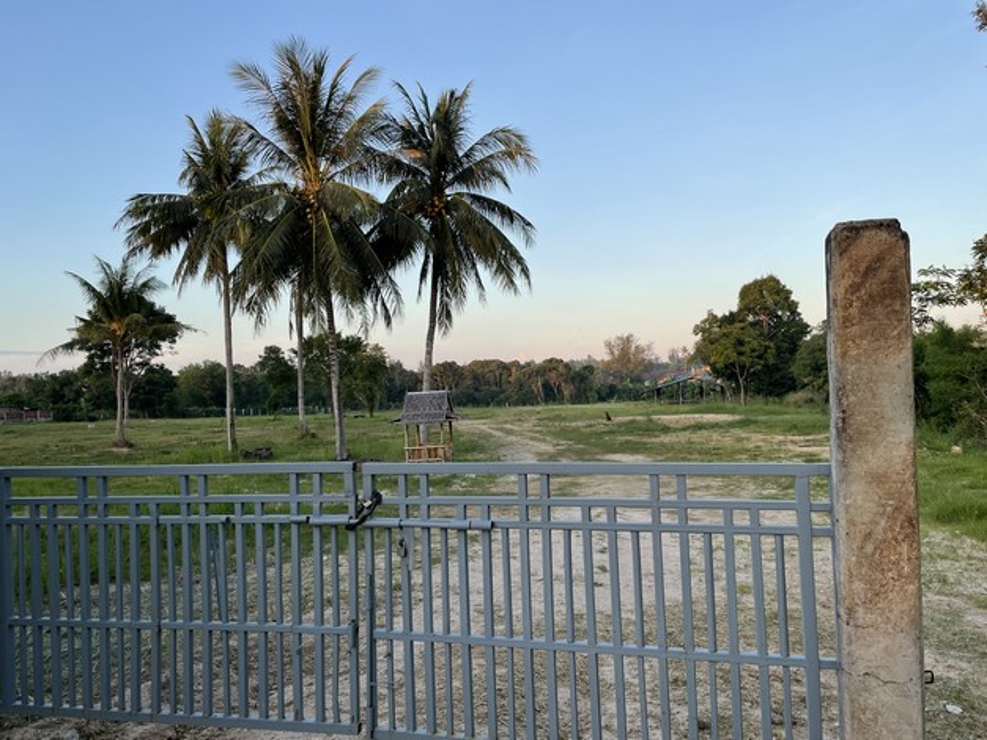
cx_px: 494
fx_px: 741
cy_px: 370
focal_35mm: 26
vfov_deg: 53.0
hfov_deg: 67.3
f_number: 1.6
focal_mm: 4.2
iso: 32
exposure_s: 1/532
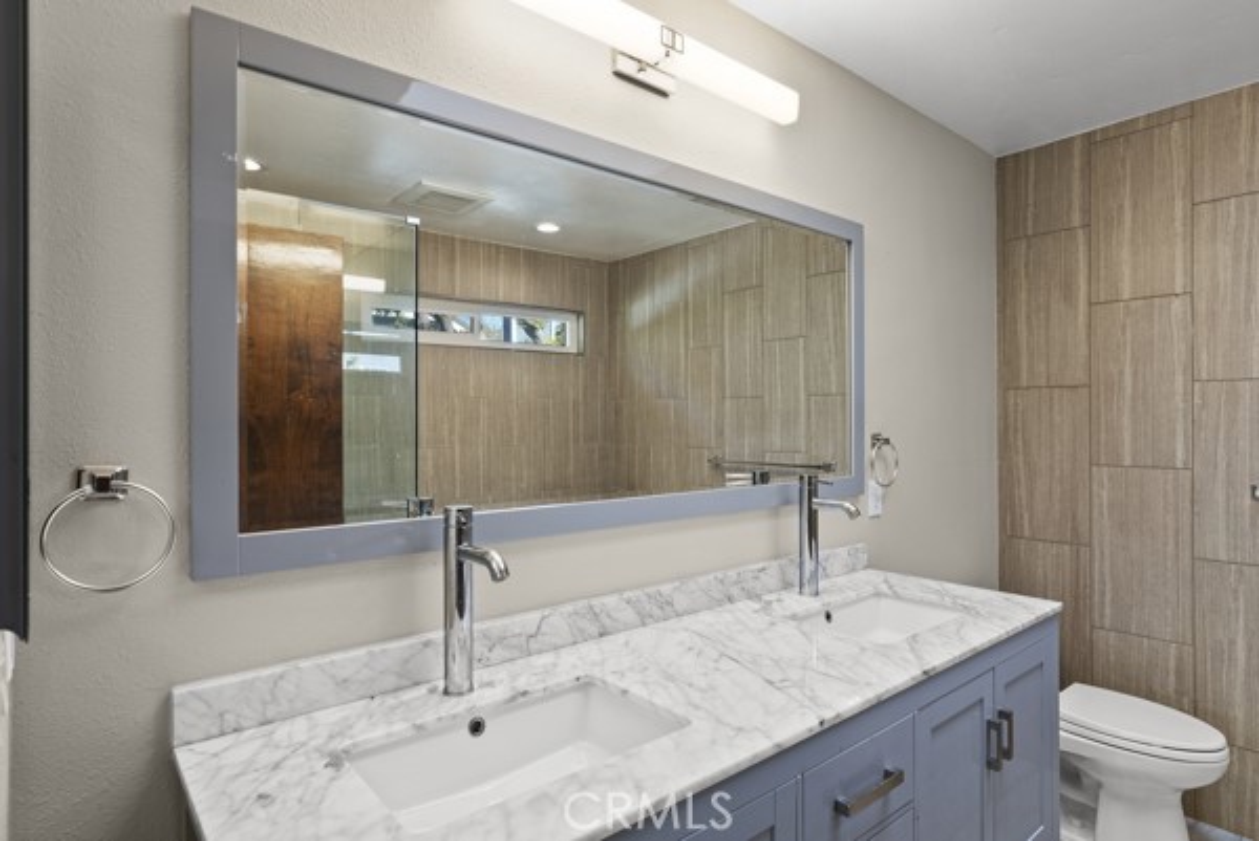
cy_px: 420
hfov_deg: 83.9
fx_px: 700
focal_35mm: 20
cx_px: 630
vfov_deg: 62.0
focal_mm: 20
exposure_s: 1/1.43
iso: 250
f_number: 8
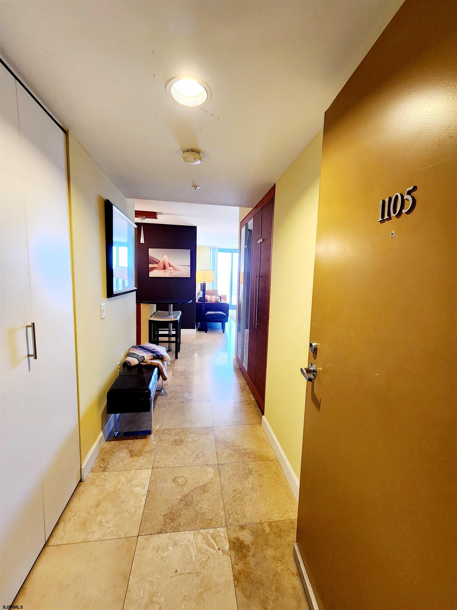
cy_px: 305
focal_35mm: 13
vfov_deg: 106.2
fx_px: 229
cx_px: 228
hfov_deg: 89.9
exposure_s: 1/60.2
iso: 250
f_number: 2.2
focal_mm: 2.2
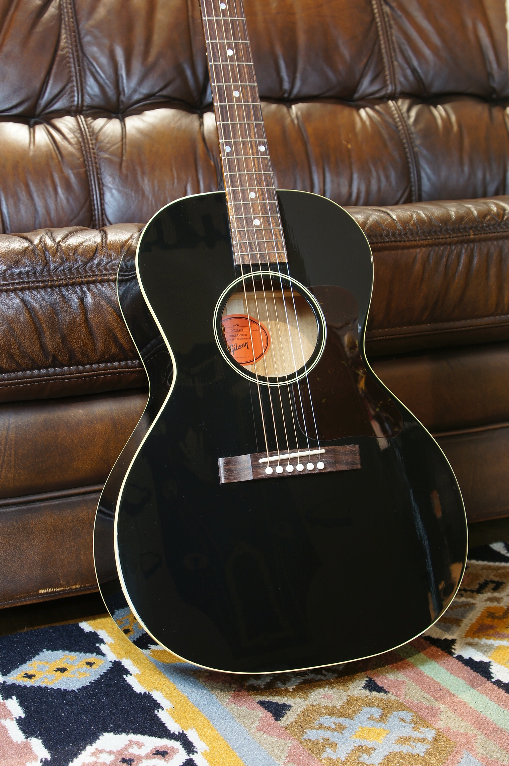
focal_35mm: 60
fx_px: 1275
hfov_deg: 22.6
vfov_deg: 33.4
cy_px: 383
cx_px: 254
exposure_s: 1/3
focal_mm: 40
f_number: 7.1
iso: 100
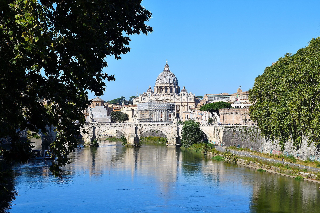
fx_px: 667
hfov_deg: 27.0
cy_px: 106
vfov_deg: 18.2
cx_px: 160
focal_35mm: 75
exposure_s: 1/200
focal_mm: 50
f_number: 11
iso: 100
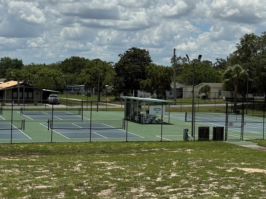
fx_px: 584
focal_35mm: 76
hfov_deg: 25.6
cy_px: 102
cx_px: 161
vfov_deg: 19.4
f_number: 1.78
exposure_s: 1/9009
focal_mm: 6.76
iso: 80
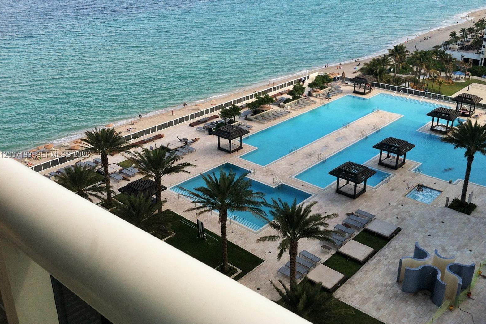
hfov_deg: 51.9
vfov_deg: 36.0
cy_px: 155
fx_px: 500
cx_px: 241
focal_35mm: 37
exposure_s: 1/588
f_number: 2.8
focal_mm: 3.85
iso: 80
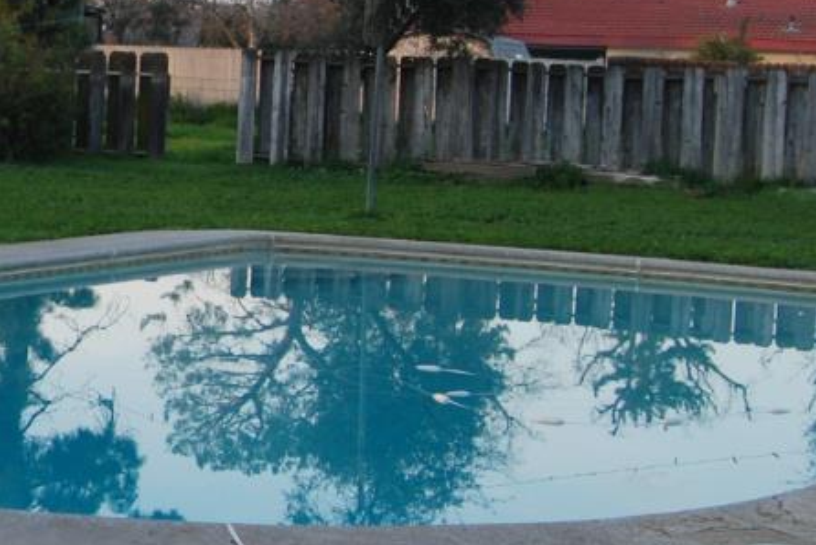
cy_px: 102
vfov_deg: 13.5
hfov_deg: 18.8
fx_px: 2291
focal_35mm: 101
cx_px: -242
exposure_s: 1/125
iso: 200
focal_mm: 20
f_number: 5.6
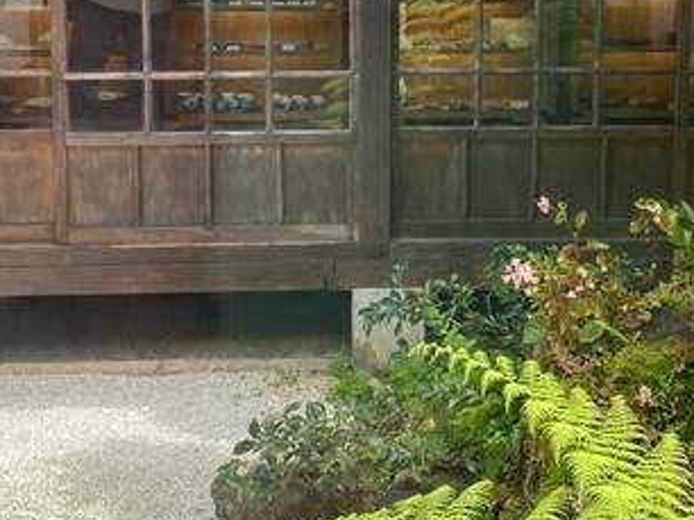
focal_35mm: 68
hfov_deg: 28.6
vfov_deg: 21.1
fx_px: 1362
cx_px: 356
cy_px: 50
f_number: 1.8
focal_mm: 4.25
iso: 32
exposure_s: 1/487
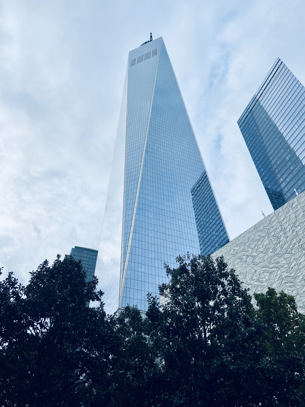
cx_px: 152
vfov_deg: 67.3
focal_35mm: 26
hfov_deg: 53.1
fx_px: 305
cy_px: 204
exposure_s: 1/3300
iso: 32
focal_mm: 4.25
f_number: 1.8
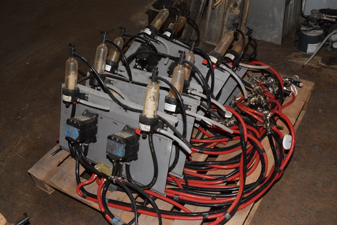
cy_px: 112
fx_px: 379
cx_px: 168
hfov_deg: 47.9
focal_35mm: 40
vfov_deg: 33.0
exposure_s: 1/100
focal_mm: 27
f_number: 5.6
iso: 800
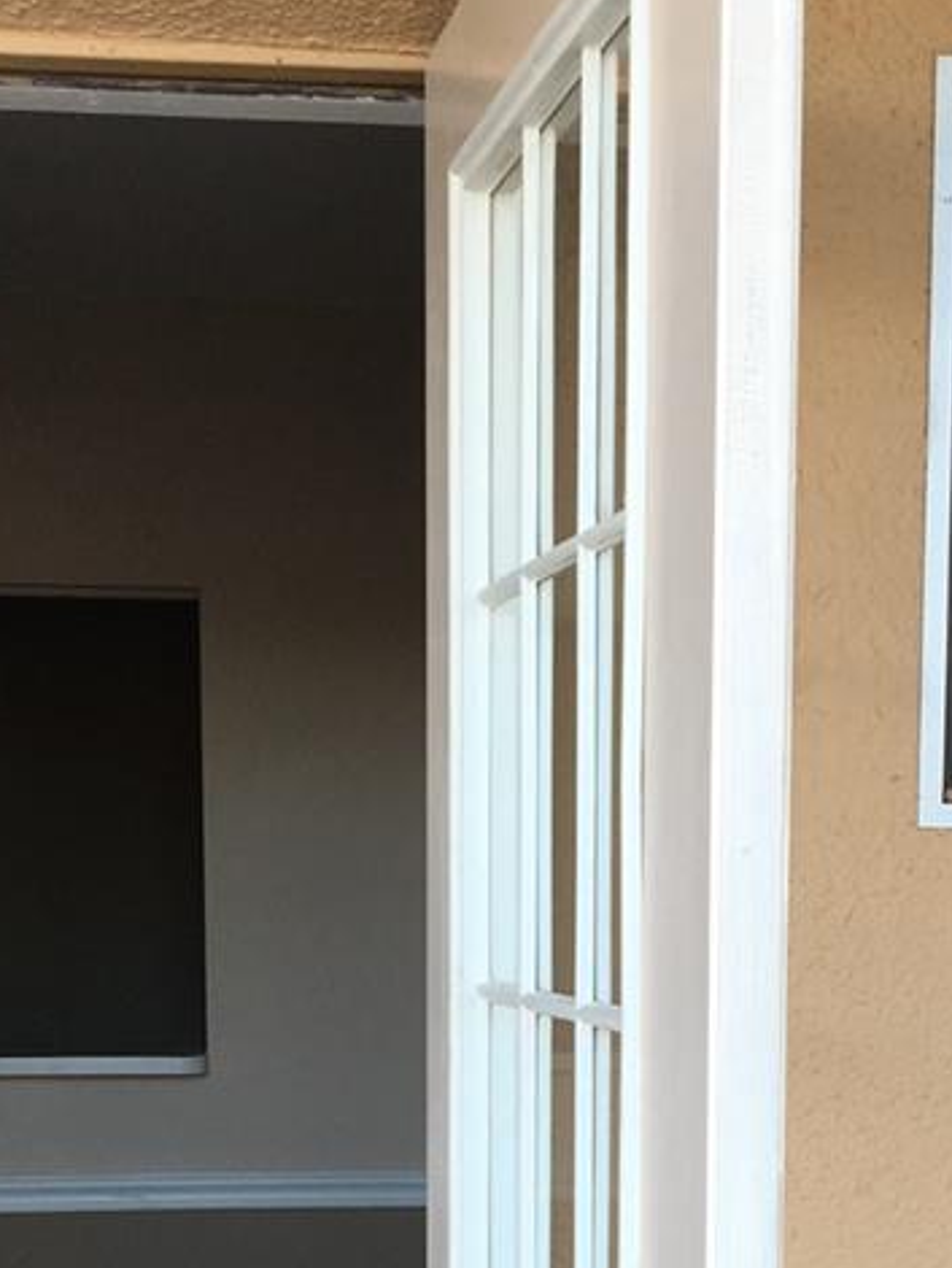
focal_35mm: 74
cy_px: 1203
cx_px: 577
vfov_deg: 25.3
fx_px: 2711
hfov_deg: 19.9
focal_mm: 4.15
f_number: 2.2
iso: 25
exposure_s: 1/120
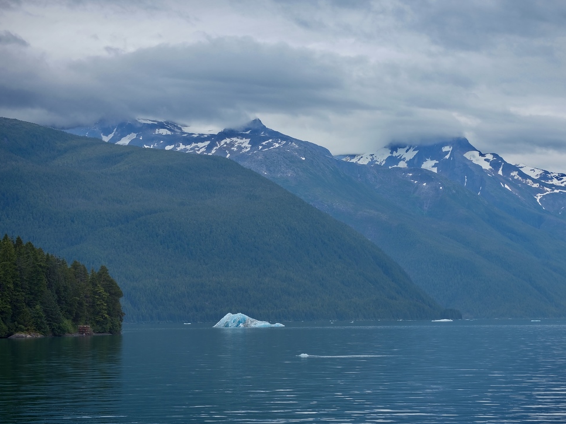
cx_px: 345
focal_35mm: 130
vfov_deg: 11.4
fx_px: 2125
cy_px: 213
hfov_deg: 15.2
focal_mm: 102
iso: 100
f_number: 7.1
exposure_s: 1/250
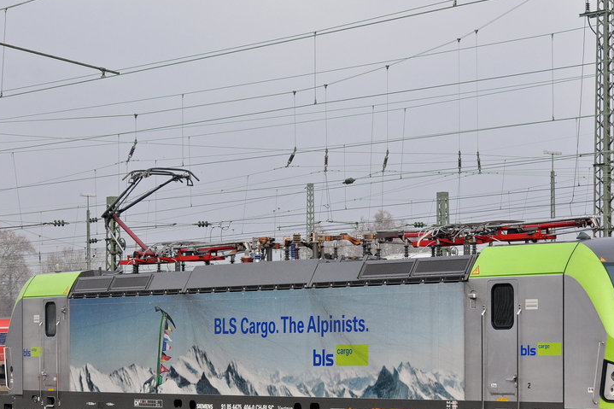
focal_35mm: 125
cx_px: 405
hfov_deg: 16.4
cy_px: 291
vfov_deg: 10.9
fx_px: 2131
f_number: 10
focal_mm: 50
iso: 500
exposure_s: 1/400
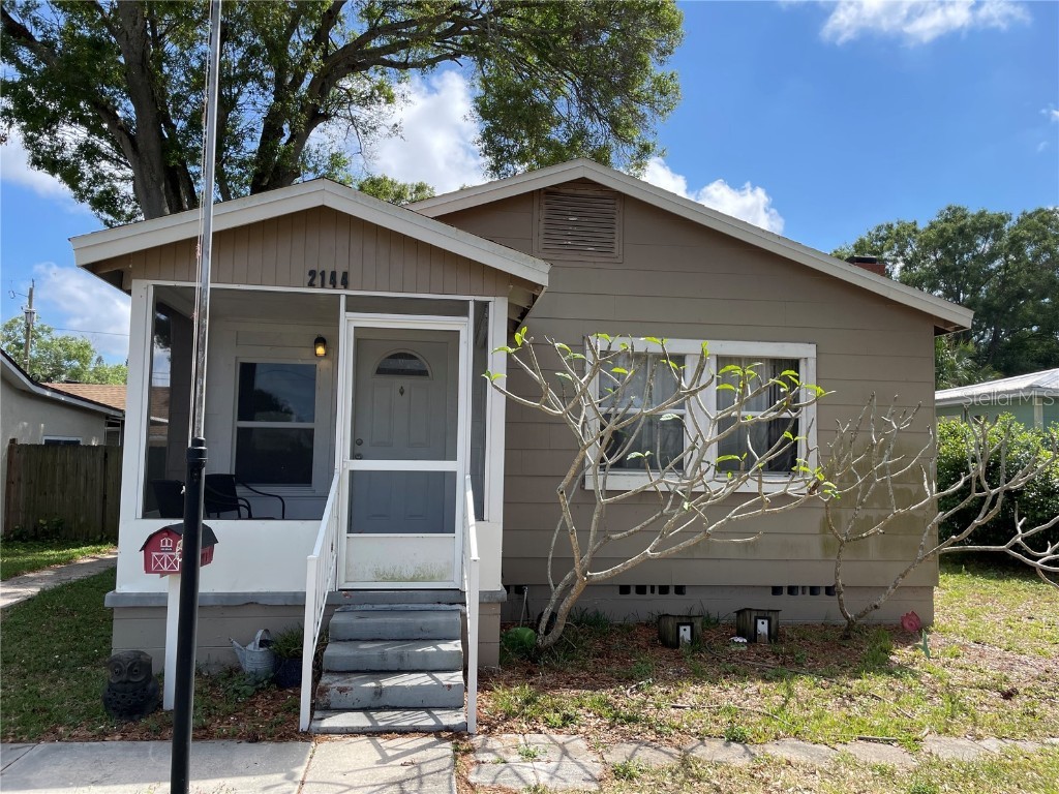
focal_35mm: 26
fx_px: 795
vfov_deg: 53.1
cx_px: 530
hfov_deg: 67.3
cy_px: 397
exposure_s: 1/1855
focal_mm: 4.2
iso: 32
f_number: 1.6
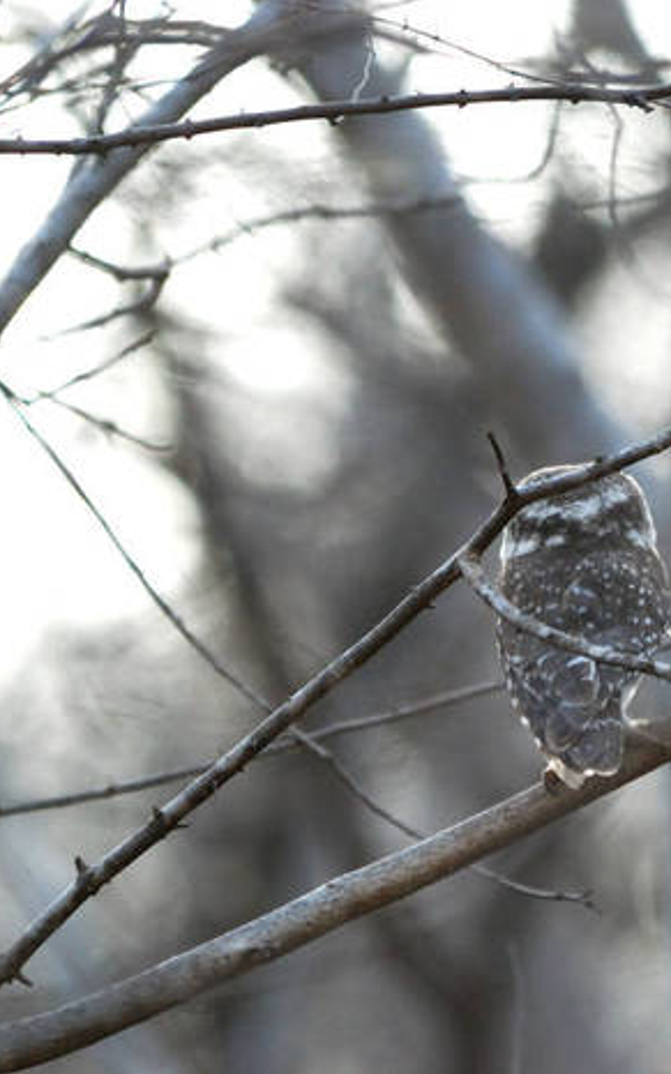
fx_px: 26935
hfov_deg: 1.4
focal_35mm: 920
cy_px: 537
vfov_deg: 2.3
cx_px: 523
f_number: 5.6
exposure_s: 1/400
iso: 1250
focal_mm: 400
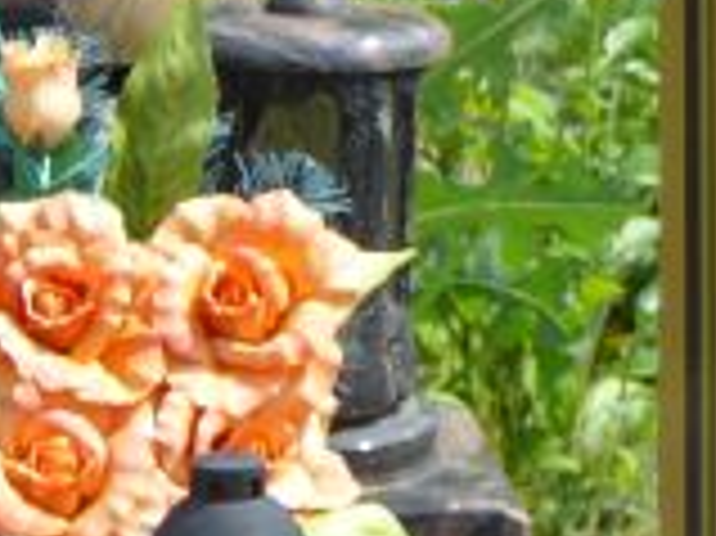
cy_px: 221
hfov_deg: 4.6
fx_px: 8743
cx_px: 1252
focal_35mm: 423
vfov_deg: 3.5
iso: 80
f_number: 3.9
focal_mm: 15.6
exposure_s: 1/500
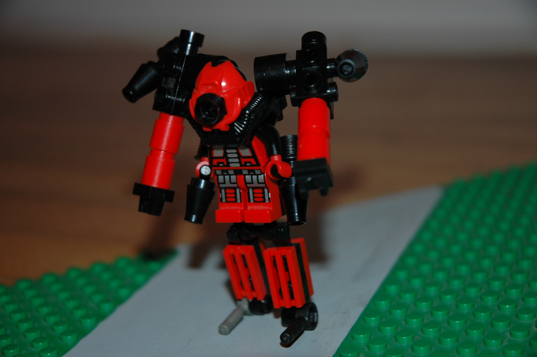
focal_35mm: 105
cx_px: 268
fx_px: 1564
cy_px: 178
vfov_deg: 13.0
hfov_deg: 19.5
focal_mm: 70
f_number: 4.5
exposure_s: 1/60
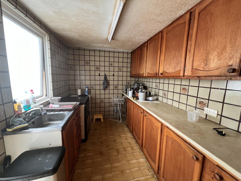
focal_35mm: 13
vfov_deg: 89.9
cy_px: 90
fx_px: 91
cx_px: 120
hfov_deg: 106.2
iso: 250
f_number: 1.8
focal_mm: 1.57
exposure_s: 1/64
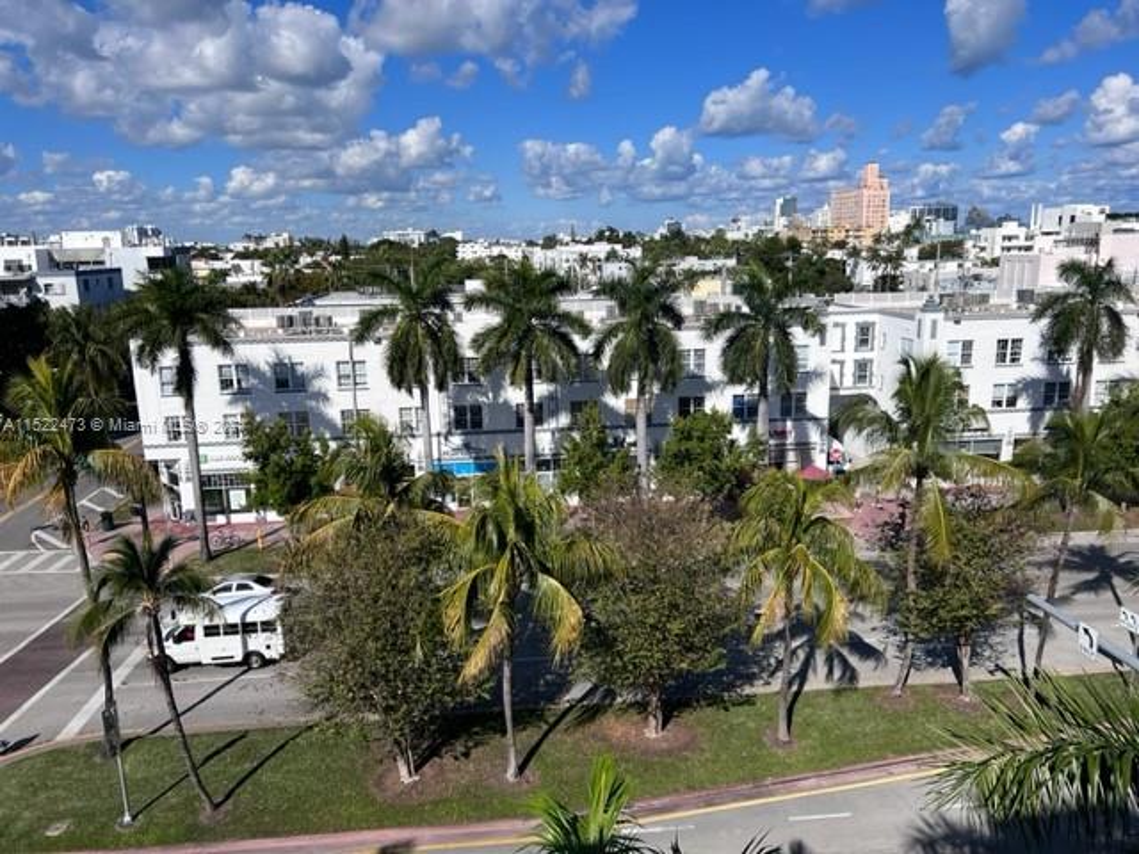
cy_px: 427
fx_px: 856
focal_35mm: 26
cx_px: 570
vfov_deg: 53.1
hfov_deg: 67.3
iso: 50
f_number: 1.5
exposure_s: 1/8000
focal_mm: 5.7
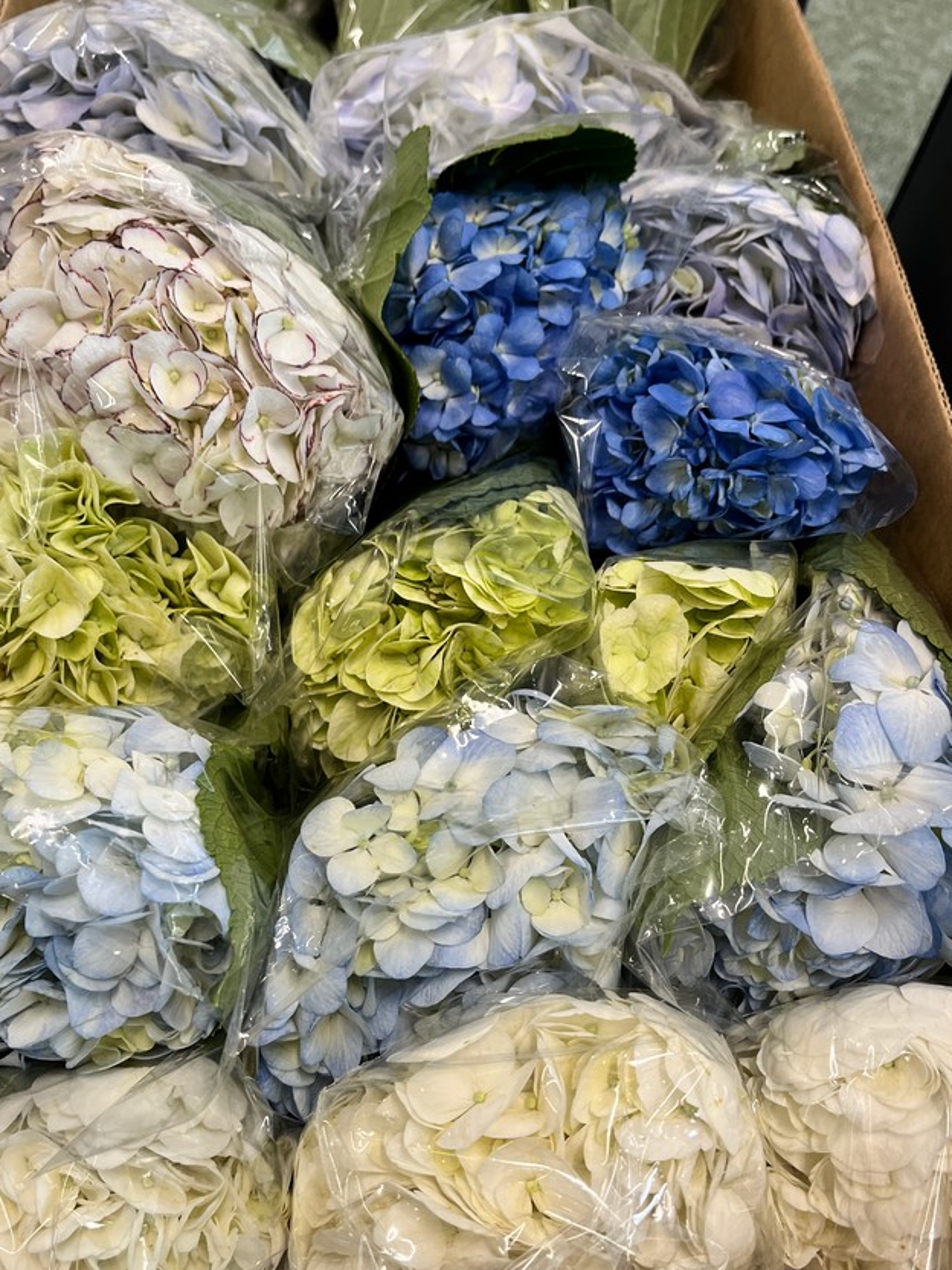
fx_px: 1173
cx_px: 410
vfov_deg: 56.4
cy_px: 754
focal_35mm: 32
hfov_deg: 44.1
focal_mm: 5.1
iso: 125
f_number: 1.6
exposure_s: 1/100
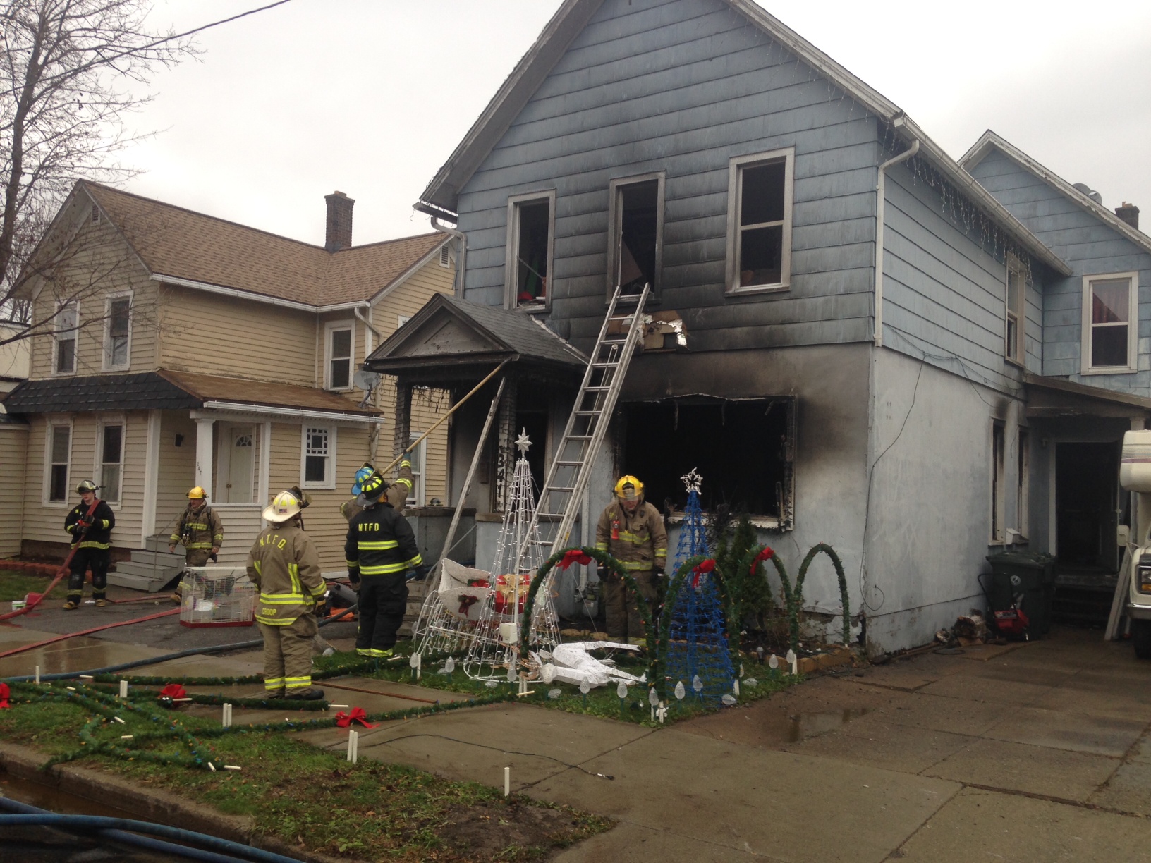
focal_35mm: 33
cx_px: 576
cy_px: 432
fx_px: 1097
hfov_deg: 55.4
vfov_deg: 42.9
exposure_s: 1/60
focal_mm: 4.12
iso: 50
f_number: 2.4
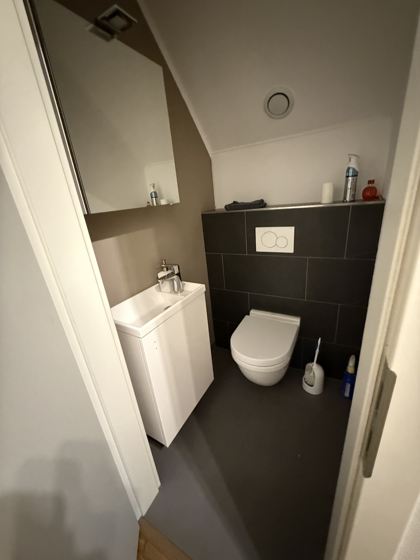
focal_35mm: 14
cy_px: 280
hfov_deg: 85.7
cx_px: 210
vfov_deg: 102.1
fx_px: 226
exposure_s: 1/33
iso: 1250
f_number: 2.2
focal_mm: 2.22
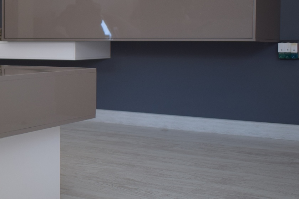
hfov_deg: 29.0
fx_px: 548
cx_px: 17
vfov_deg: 20.5
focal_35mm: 66
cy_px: 68
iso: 400
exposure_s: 1/100
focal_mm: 18
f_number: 3.5
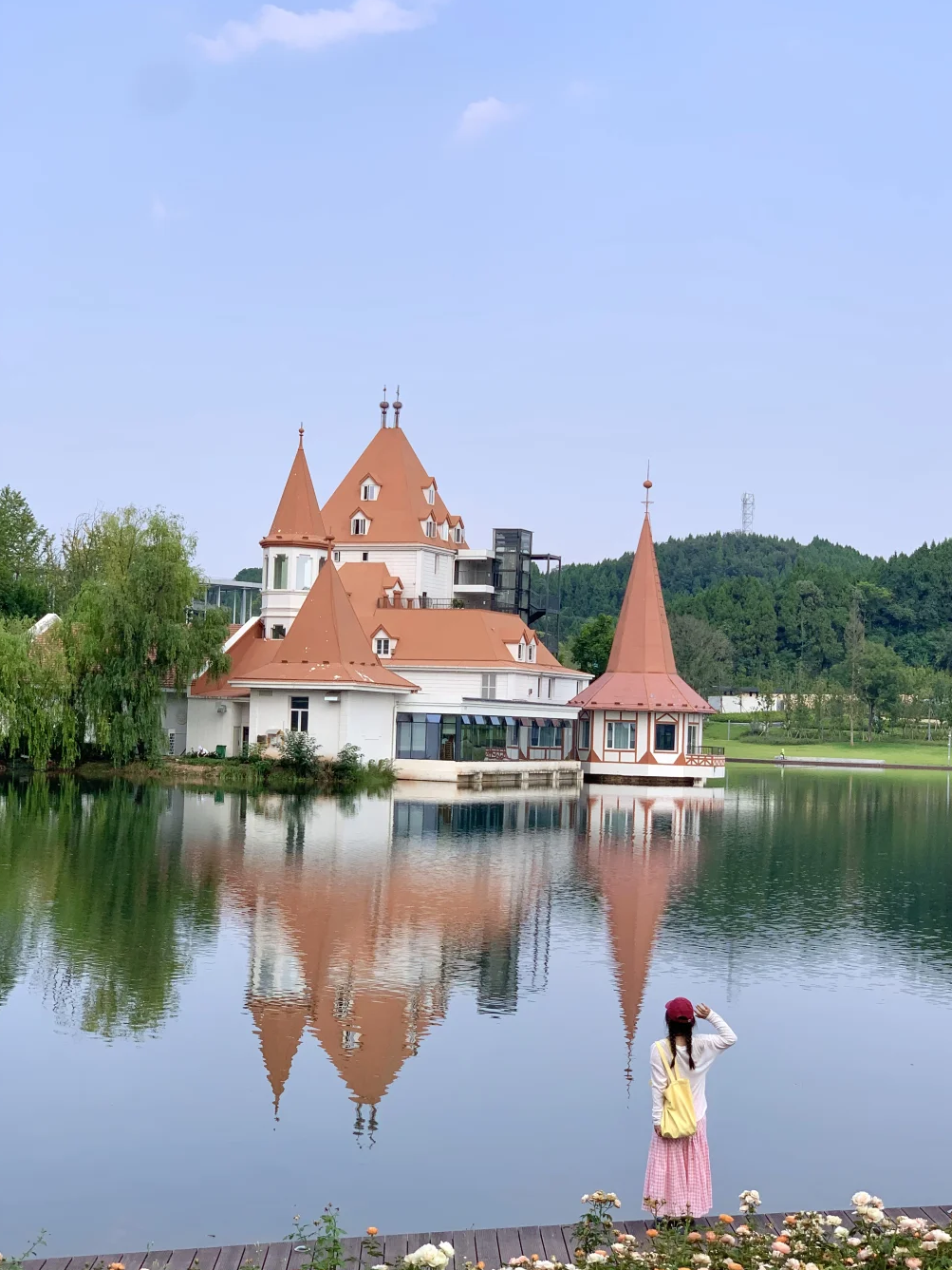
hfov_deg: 26.1
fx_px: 2053
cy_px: 676
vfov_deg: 34.3
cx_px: 500
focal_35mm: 56
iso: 16
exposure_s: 1/623
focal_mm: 6
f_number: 2.4
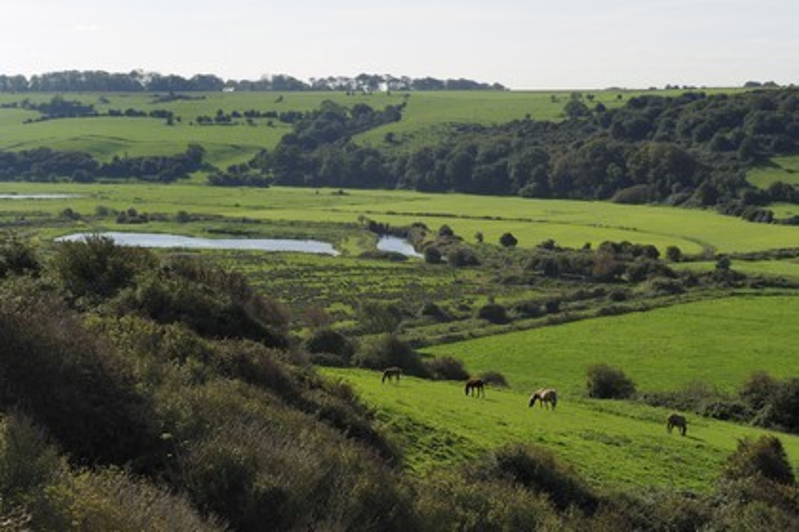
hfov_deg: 28.8
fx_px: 1553
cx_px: 400
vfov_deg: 19.5
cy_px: 266
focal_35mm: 70
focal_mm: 70
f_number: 11
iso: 200
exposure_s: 1/200
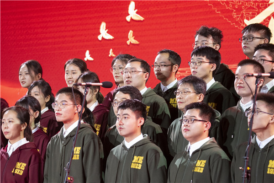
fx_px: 1598
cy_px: 92
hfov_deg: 9.8
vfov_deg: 6.5
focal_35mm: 210
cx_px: 137
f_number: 5.6
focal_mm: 210
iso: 4000
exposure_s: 1/125
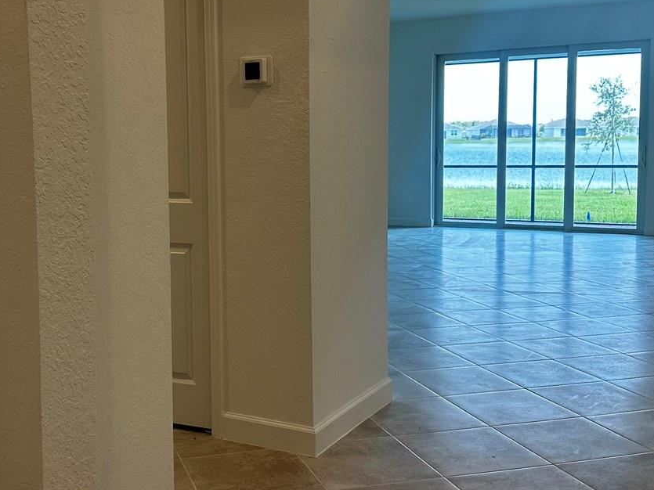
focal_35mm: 46
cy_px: 214
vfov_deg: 31.5
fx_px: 869
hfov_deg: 41.0
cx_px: 252
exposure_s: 1/161
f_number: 1.78
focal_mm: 6.86
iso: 100
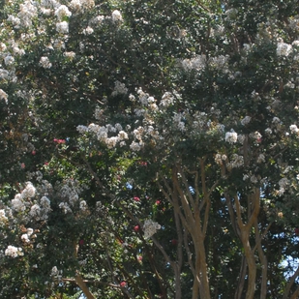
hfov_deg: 13.7
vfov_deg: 13.7
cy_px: 190
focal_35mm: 127
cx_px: 190
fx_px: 1241
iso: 400
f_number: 8
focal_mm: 30
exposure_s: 1/250
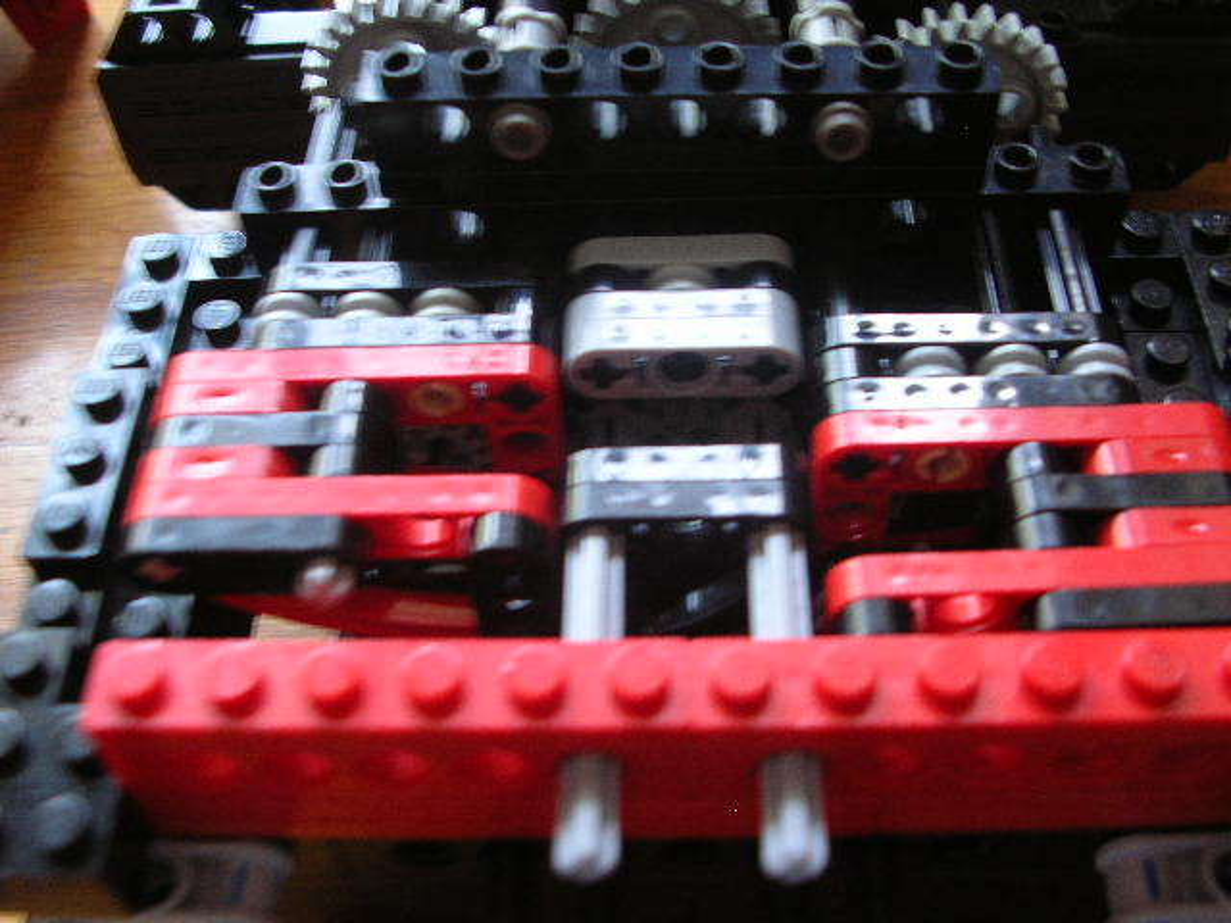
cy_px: 462
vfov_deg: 36.0
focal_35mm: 40
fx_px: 1422
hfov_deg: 46.8
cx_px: 616
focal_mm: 6.6
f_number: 3
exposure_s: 1/5.7
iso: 92
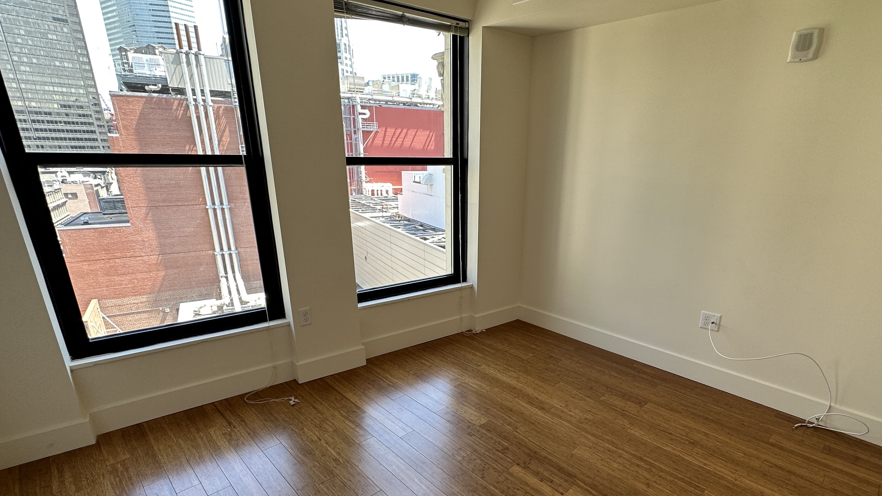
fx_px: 444
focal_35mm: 19
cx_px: 479
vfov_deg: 57.7
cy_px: 306
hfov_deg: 89.4
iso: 40
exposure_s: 1/99
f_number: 2.2
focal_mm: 2.22
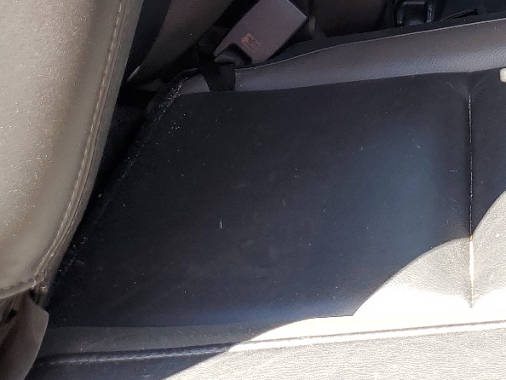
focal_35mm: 70
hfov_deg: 26.4
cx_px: 495
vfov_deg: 19.8
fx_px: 1024
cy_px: -70
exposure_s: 1/222
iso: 50
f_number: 1.5
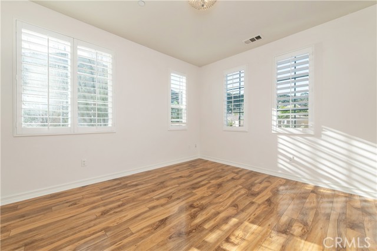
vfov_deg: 81.1
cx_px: 188
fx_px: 147
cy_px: 126
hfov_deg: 104.3
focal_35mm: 14
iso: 100
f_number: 5.6
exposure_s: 1/125
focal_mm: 14
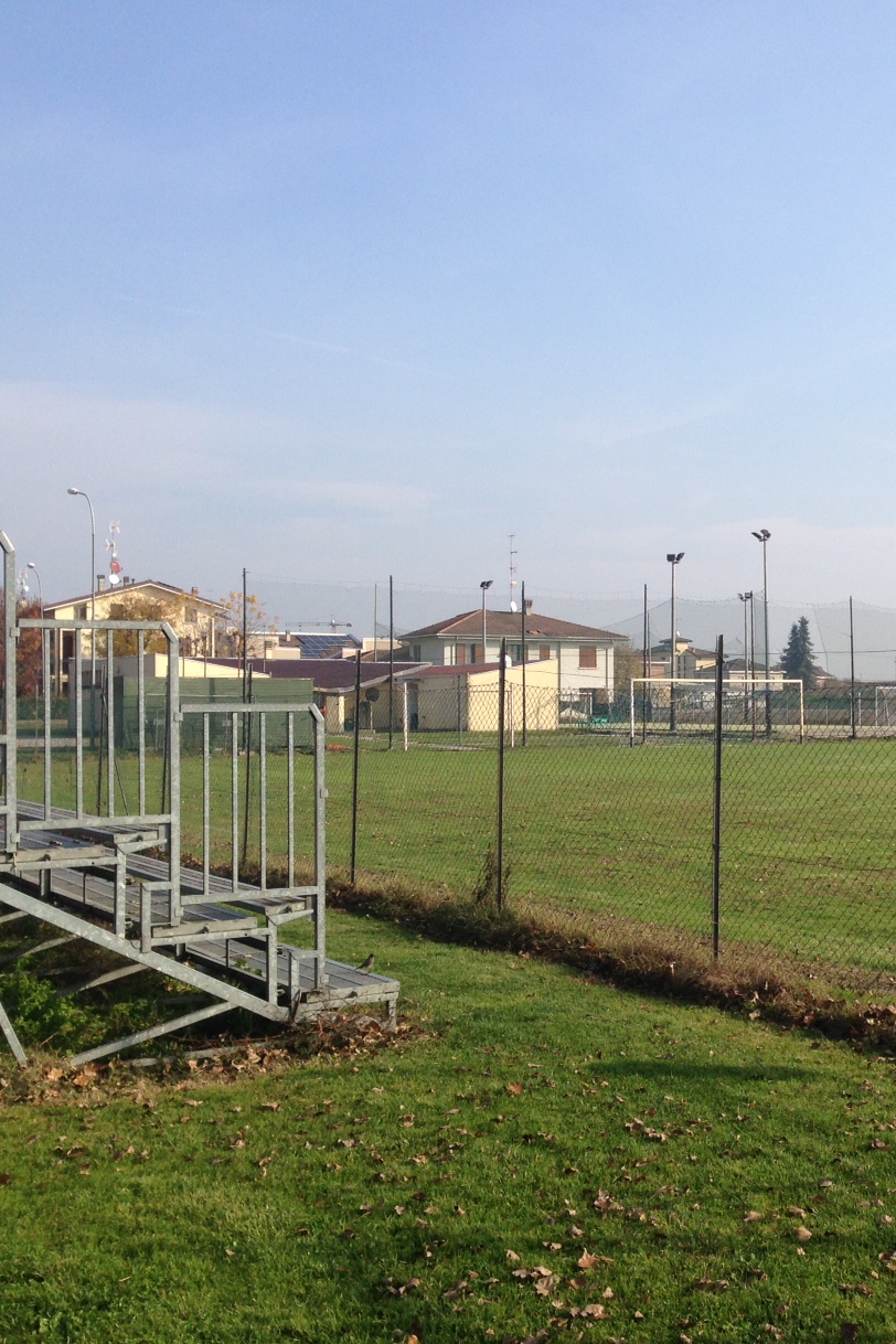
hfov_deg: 28.1
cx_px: 807
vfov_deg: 42.7
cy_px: 670
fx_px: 1717
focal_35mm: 46
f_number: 2.4
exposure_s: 1/1261
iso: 50
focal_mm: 4.12
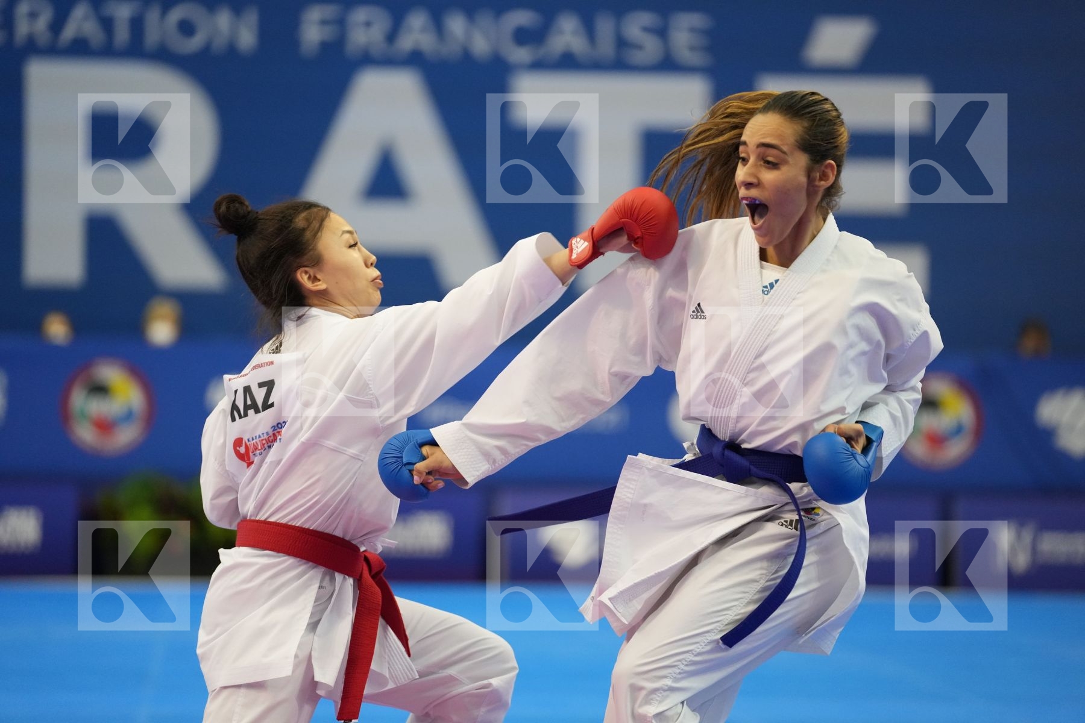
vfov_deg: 8.4
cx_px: 542
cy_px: 362
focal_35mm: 164
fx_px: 4942
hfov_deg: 12.5
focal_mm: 164
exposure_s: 1/1000
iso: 3200
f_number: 2.8
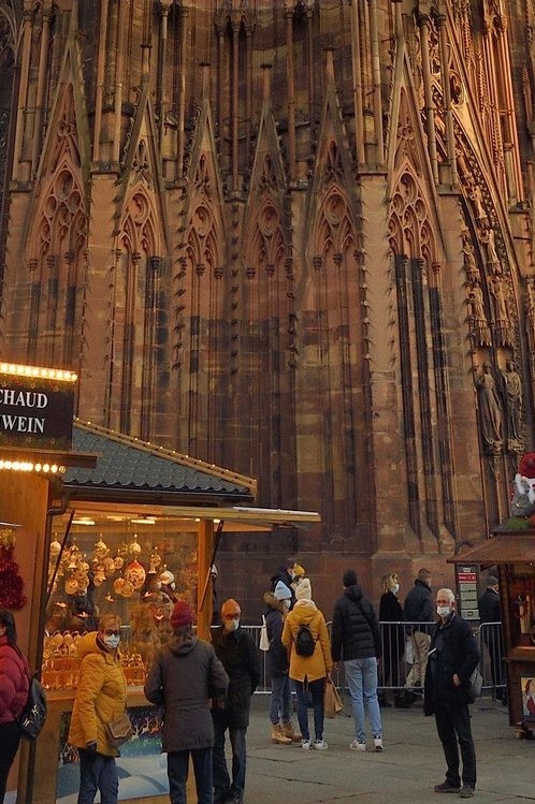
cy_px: -434
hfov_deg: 22.2
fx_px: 1362
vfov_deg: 24.6
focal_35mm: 61
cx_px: 241
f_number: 13
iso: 800
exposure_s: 1/100
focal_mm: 19
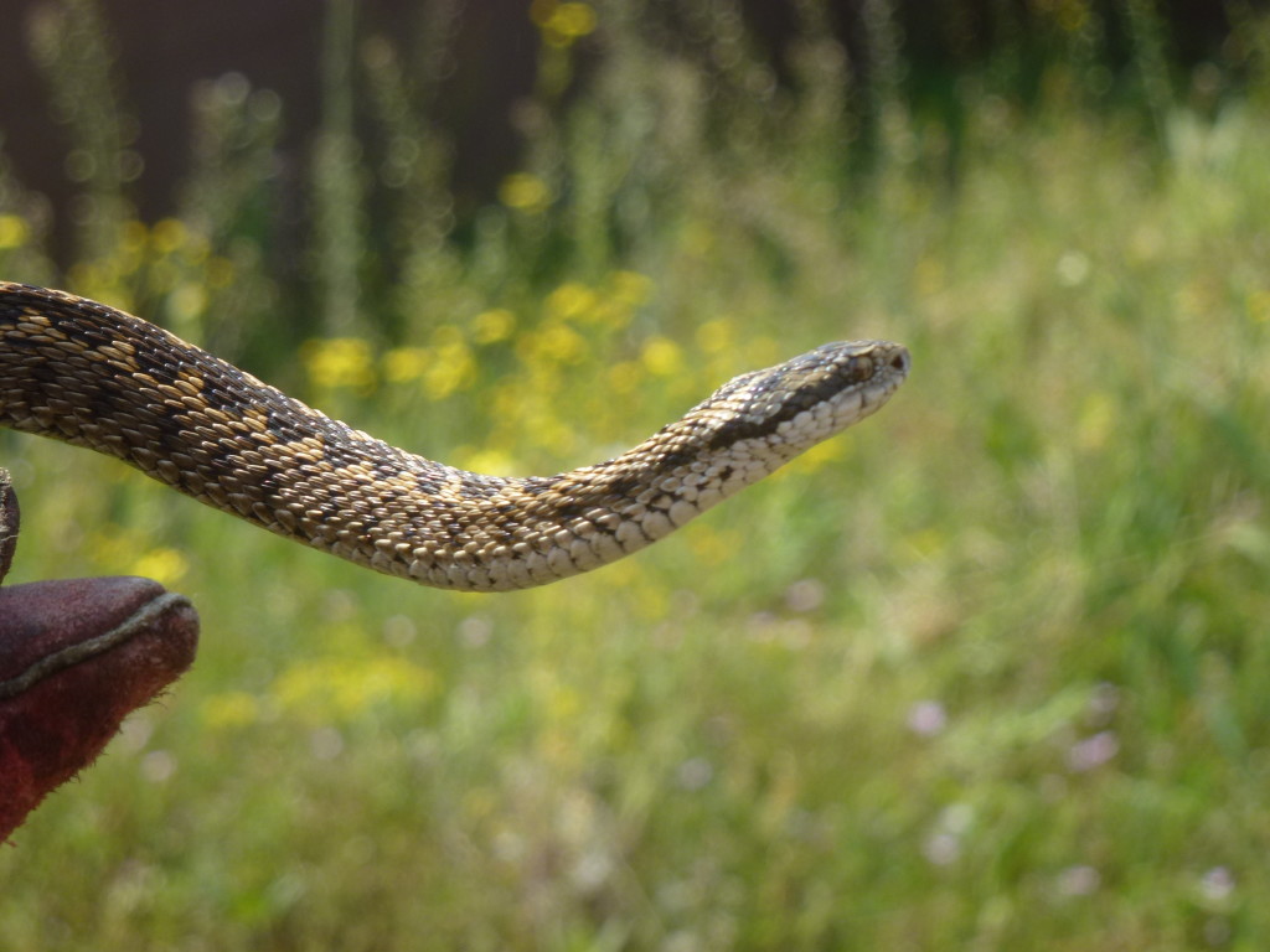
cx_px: 635
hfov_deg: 13.9
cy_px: 476
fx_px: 5210
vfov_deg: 10.4
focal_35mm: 142
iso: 100
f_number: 5.3
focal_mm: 25.5
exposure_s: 1/250
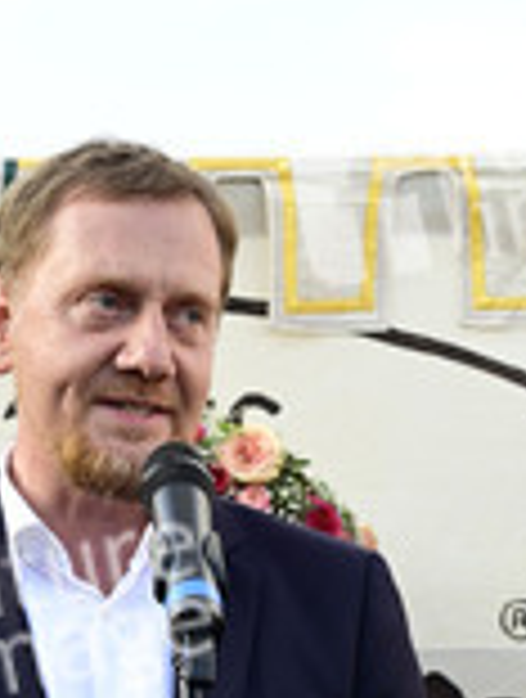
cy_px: 856
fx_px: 1796
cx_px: 112
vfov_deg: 20.4
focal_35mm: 89
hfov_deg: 16.6
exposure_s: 1/400
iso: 400
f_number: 4.5
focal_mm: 36
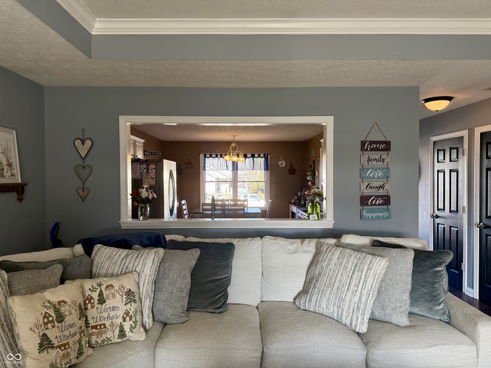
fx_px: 340
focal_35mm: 24
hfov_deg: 71.6
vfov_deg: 56.8
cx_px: 246
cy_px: 184
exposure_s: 1/160
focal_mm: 6.76
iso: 200
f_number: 1.78
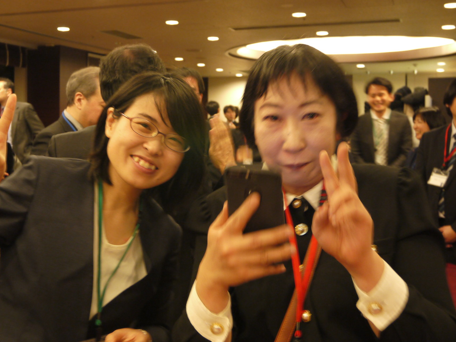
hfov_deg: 40.1
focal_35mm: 47
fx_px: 619
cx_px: 167
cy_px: 131
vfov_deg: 30.8
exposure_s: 1/10
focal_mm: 18
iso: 400
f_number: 4.2
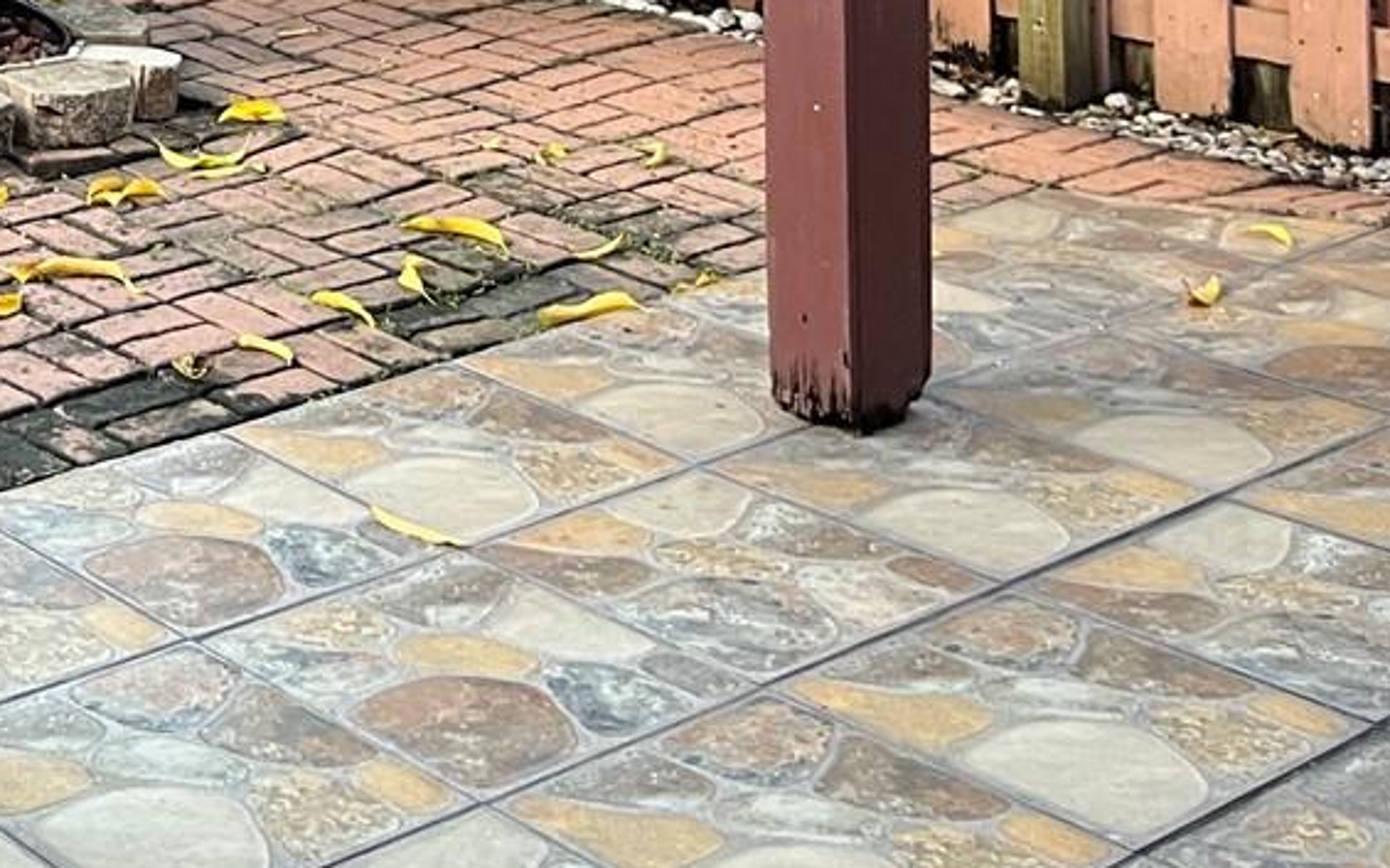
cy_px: -575
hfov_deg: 23.8
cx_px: -327
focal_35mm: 78
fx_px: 2955
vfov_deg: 15.0
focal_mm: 5.1
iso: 125
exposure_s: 1/60
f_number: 1.6
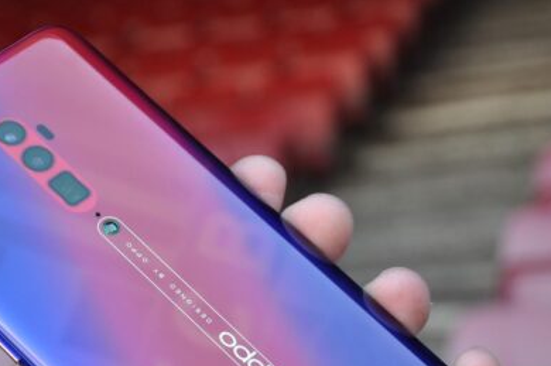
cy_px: 305
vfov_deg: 11.6
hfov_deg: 17.5
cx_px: 172
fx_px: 1788
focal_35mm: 117
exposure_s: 1/125
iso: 320
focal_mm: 38
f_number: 5.6
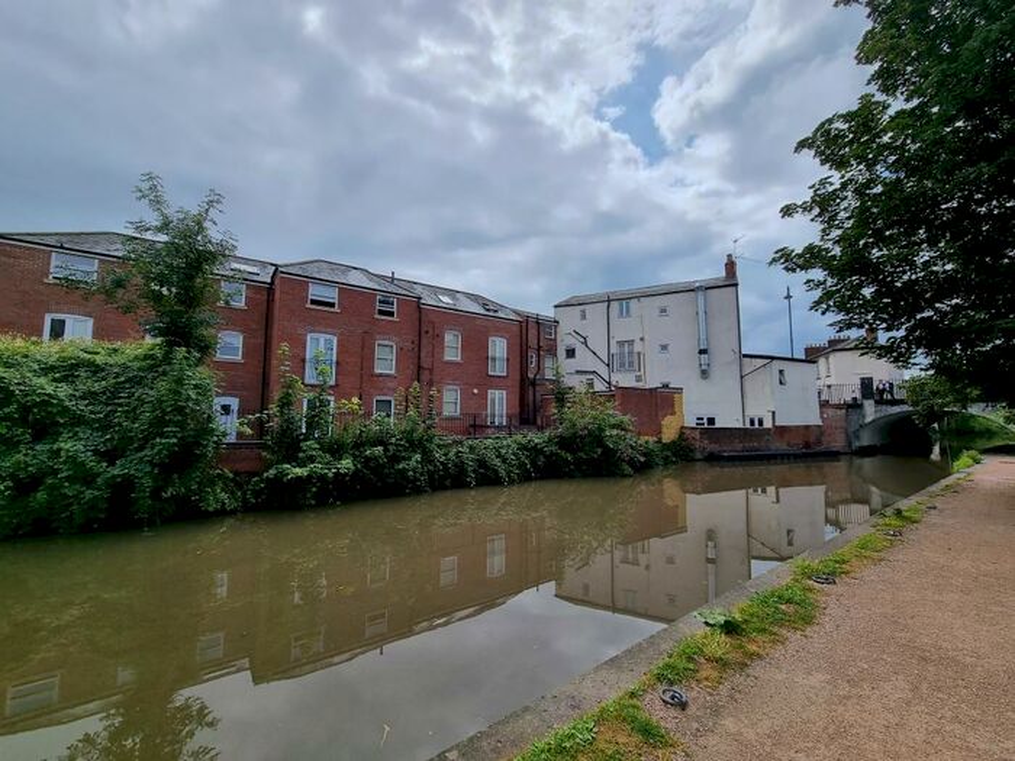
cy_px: 380
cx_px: 508
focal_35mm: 13
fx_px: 381
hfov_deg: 106.2
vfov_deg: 89.9
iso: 50
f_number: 2.2
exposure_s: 1/2288
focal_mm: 2.2
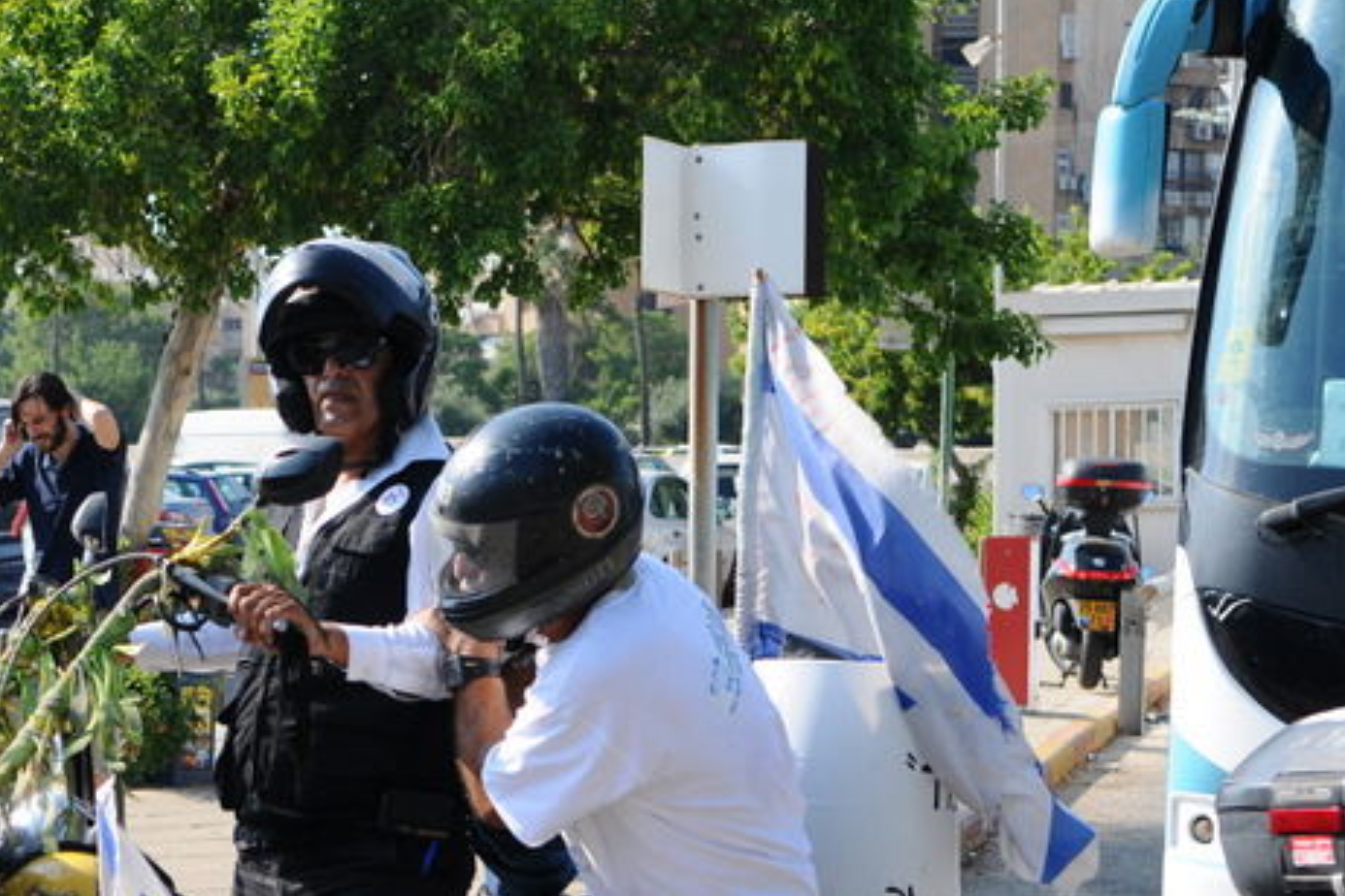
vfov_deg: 14.9
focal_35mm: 91
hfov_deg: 22.2
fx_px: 3395
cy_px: 753
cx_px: 326
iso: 200
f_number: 4
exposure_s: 1/800
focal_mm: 35
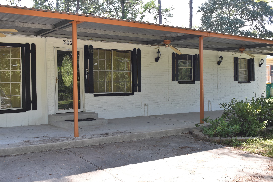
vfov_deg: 33.0
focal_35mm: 40
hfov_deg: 47.9
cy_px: 91
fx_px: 307
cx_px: 136
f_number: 7.1
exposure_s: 1/200
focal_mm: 27
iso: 400
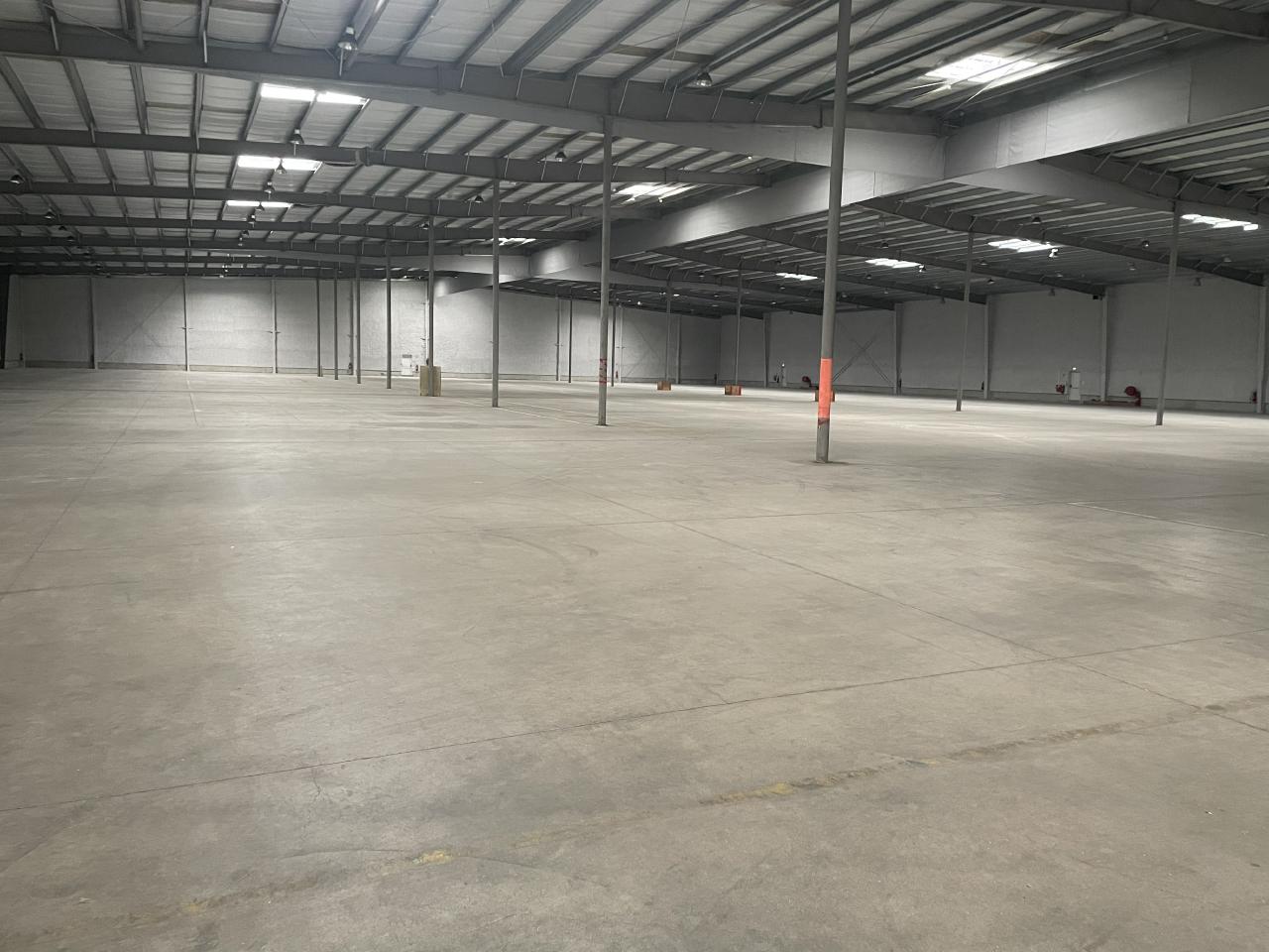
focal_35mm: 26
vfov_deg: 53.1
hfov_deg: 67.3
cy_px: 476
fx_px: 953
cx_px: 634
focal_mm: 4.2
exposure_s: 1/60
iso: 400
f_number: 1.6
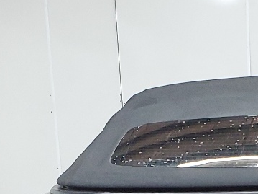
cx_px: 265
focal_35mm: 116
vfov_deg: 12.0
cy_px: 315
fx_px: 864
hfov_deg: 16.6
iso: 284
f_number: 1.5
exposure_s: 1/60.2
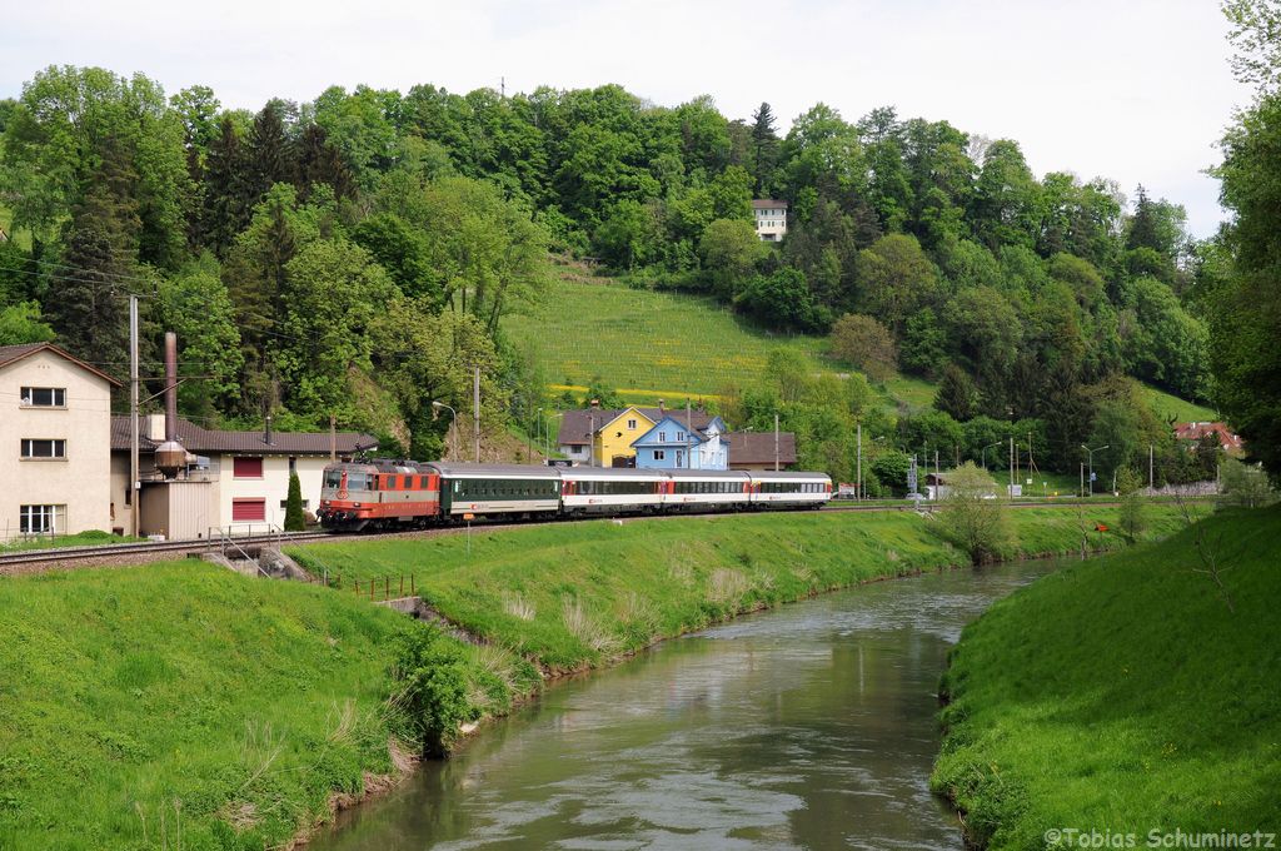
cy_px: 426
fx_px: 2026
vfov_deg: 23.7
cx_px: 640
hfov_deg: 35.1
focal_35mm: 57
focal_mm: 38
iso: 320
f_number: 8
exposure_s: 1/640
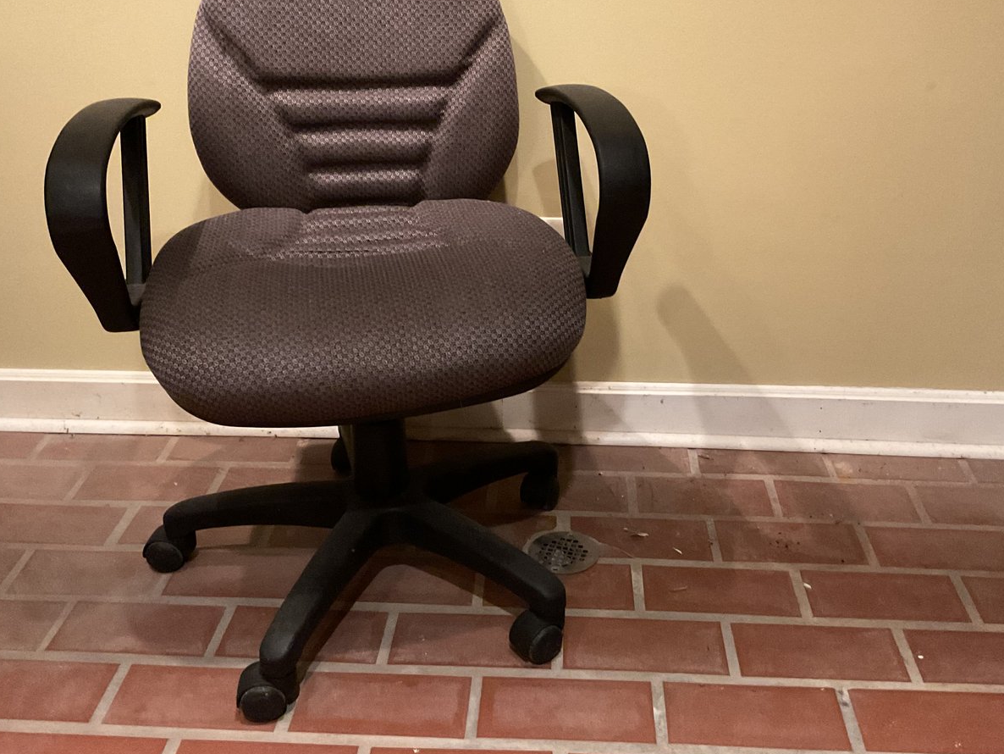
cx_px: 522
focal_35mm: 37
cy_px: 319
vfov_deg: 38.6
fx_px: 1073
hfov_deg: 50.1
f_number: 1.8
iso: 500
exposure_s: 1/30
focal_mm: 3
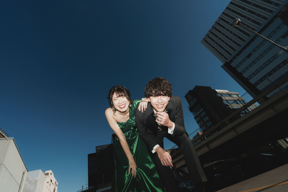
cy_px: 96
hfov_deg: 96.7
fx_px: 128
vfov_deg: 73.7
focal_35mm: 16
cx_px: 144
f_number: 10
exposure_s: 1/250
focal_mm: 16
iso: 100
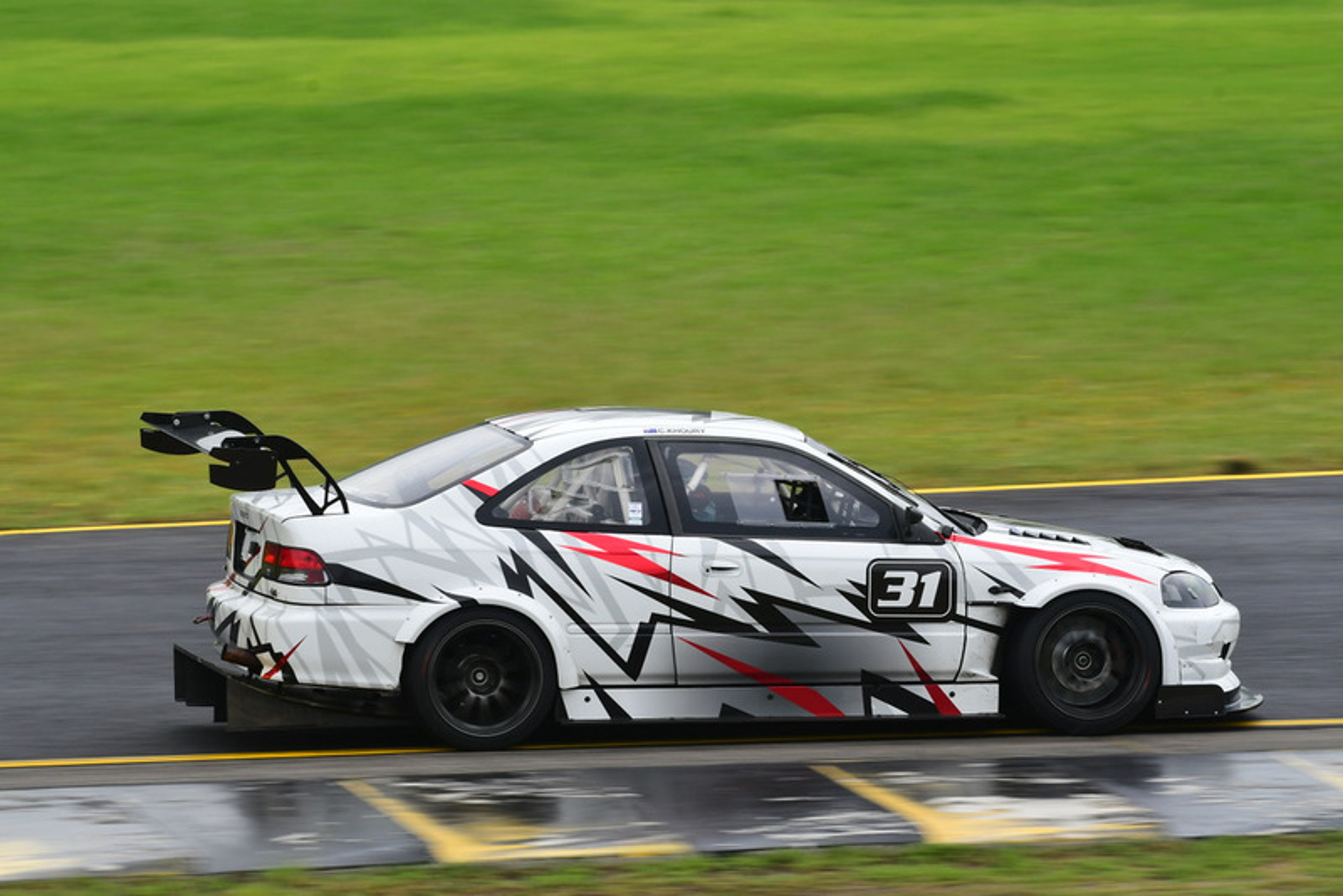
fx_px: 11195
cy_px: 448
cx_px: 672
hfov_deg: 6.9
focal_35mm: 300
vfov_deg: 4.6
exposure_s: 1/250
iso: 400
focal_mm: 200
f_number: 11
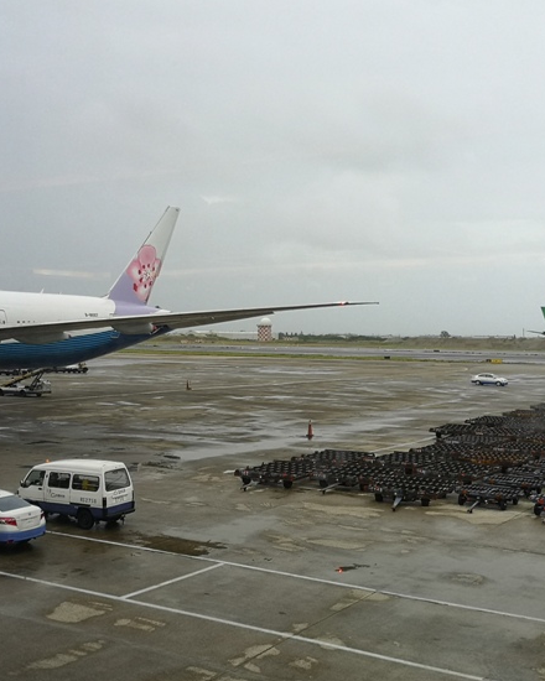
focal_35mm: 44
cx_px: 244
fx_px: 887
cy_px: 327
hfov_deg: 34.1
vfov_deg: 42.0
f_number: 1.8
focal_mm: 3.95
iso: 64
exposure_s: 1/120
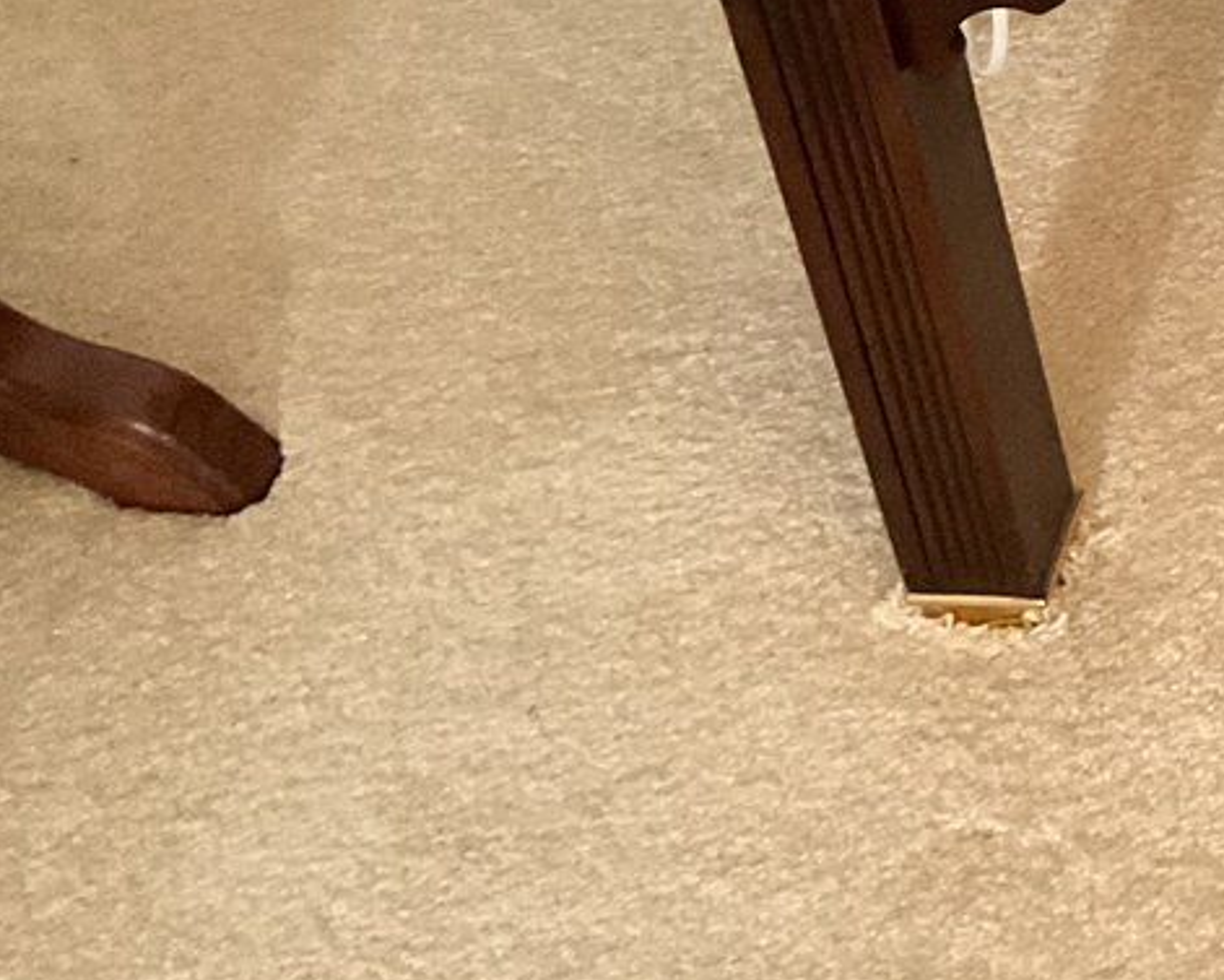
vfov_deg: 16.0
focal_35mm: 91
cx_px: 1956
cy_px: -295
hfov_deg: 18.2
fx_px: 3297
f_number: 1.8
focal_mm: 3
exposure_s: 1/30
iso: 500
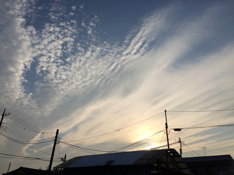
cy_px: 88
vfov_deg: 48.2
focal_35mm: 29
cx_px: 117
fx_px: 196
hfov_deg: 61.7
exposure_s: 1/6849
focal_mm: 4.15
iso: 32
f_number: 2.2
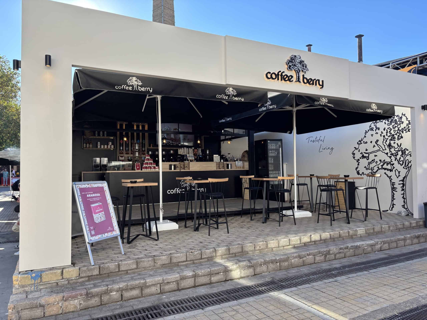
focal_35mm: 26
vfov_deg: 53.1
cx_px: 214
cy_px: 160
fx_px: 321
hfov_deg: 67.3
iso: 50
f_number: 1.6
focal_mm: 5.96
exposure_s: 1/865
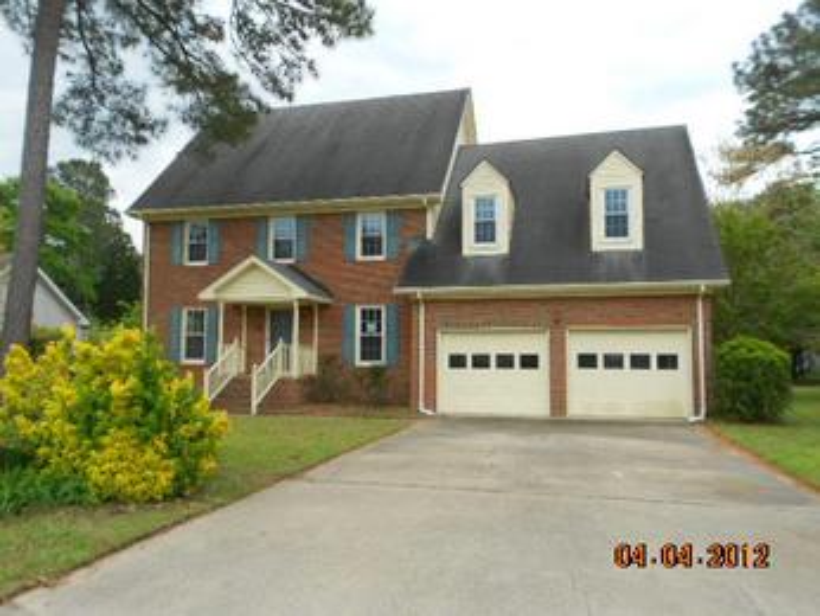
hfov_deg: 67.3
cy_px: 308
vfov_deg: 53.1
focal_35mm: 26
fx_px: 616
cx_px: 410
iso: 80
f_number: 3.2
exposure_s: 1/200
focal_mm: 4.6
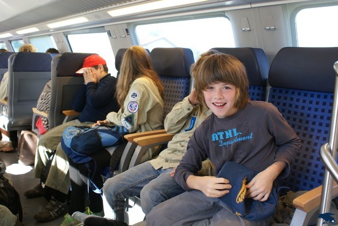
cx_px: 169
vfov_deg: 40.0
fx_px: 310
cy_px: 113
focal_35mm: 33
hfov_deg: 57.2
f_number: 4.5
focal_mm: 22
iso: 250
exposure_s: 1/40
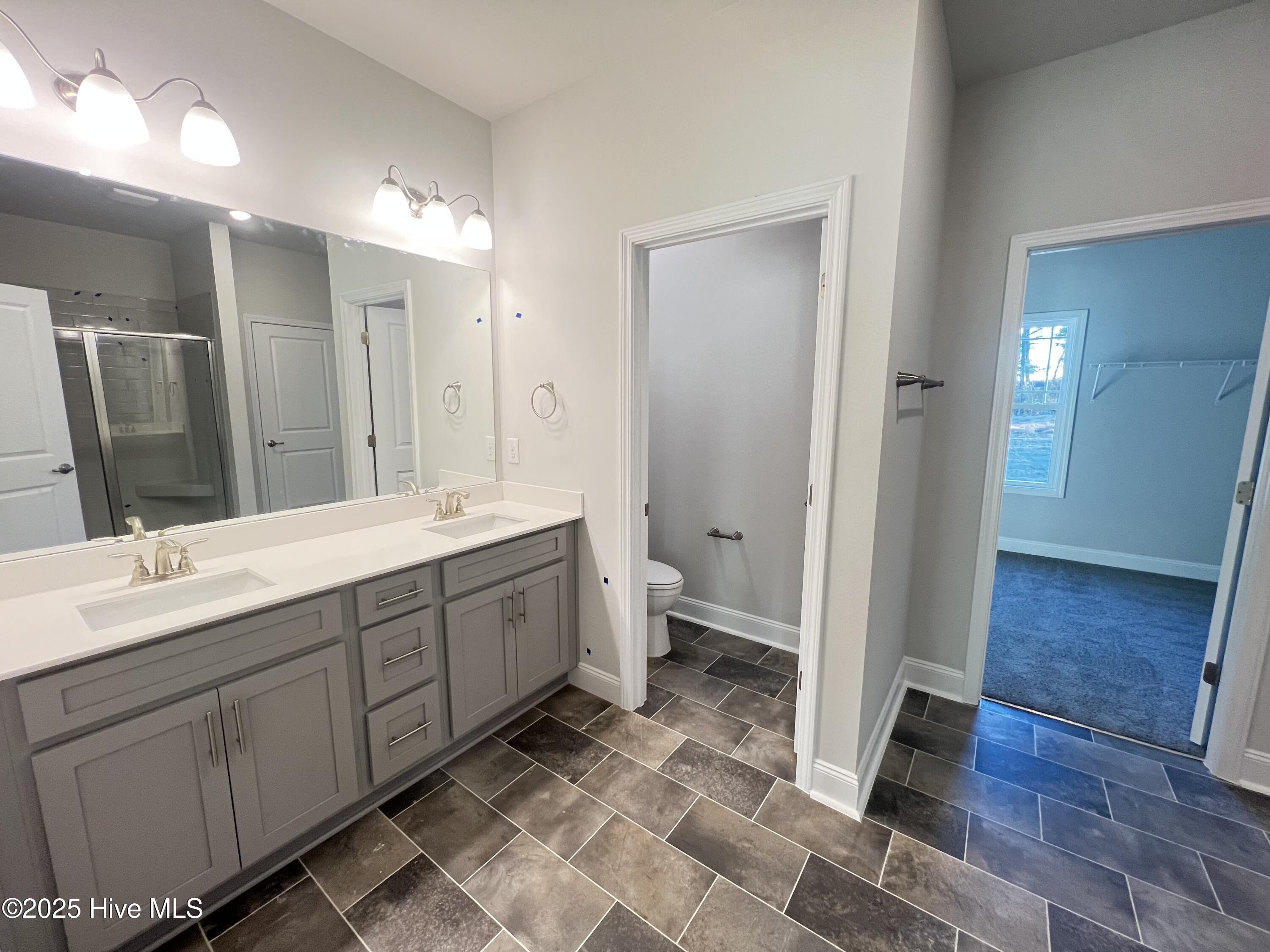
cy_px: 476
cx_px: 635
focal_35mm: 13
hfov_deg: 106.2
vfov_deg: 89.9
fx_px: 477
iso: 200
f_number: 1.8
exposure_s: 1/60
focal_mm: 1.57
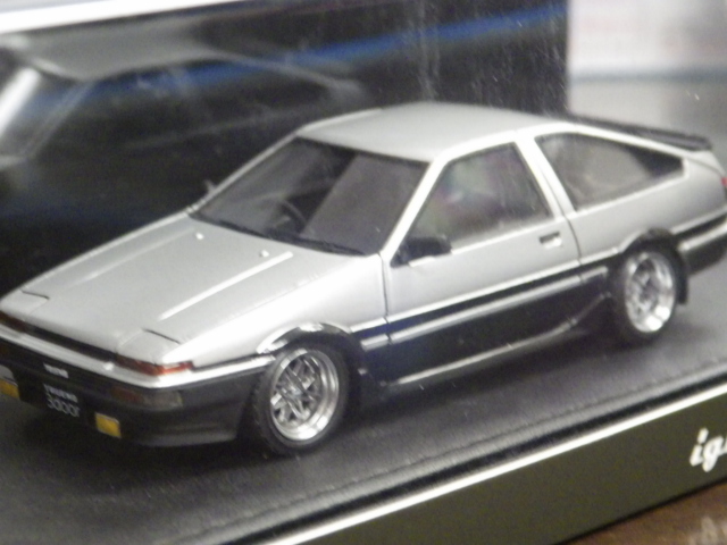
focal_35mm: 103
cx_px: 364
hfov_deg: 19.1
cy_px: 272
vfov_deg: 14.4
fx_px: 2163
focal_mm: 18.4
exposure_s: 1/25
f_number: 4.6
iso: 1600
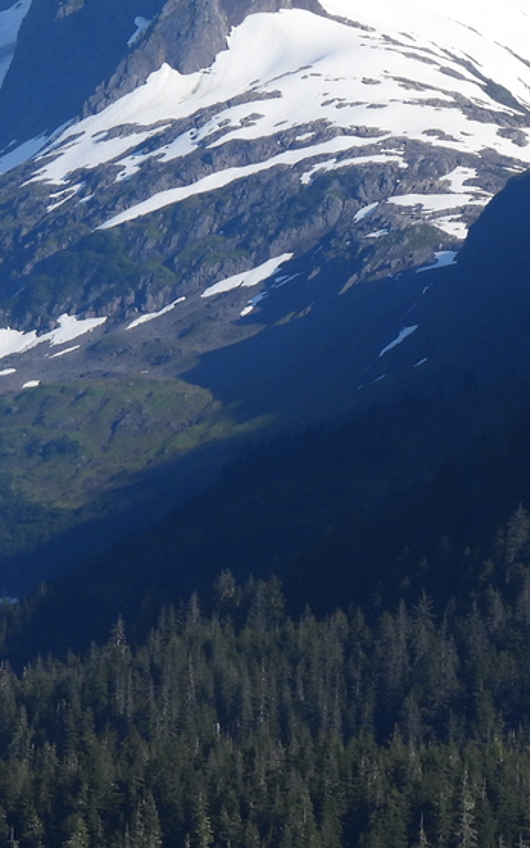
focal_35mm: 489
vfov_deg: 4.3
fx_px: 11298
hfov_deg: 2.7
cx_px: 635
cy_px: 348
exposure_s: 1/800
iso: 100
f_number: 4.5
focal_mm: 35.7
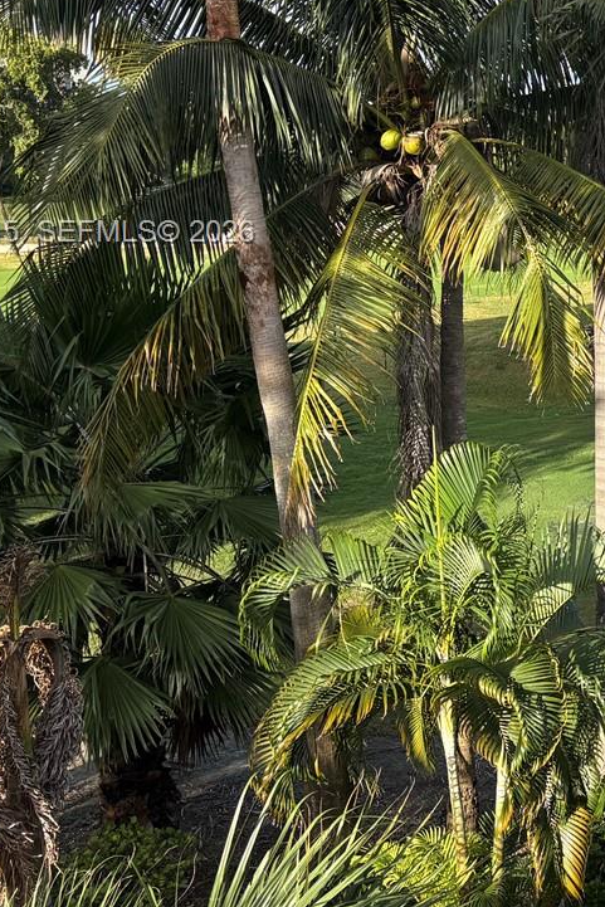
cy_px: 234
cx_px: 869
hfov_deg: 20.0
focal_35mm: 60
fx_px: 1512
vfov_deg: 32.8
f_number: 1.6
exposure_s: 1/1220
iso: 50
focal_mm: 5.96
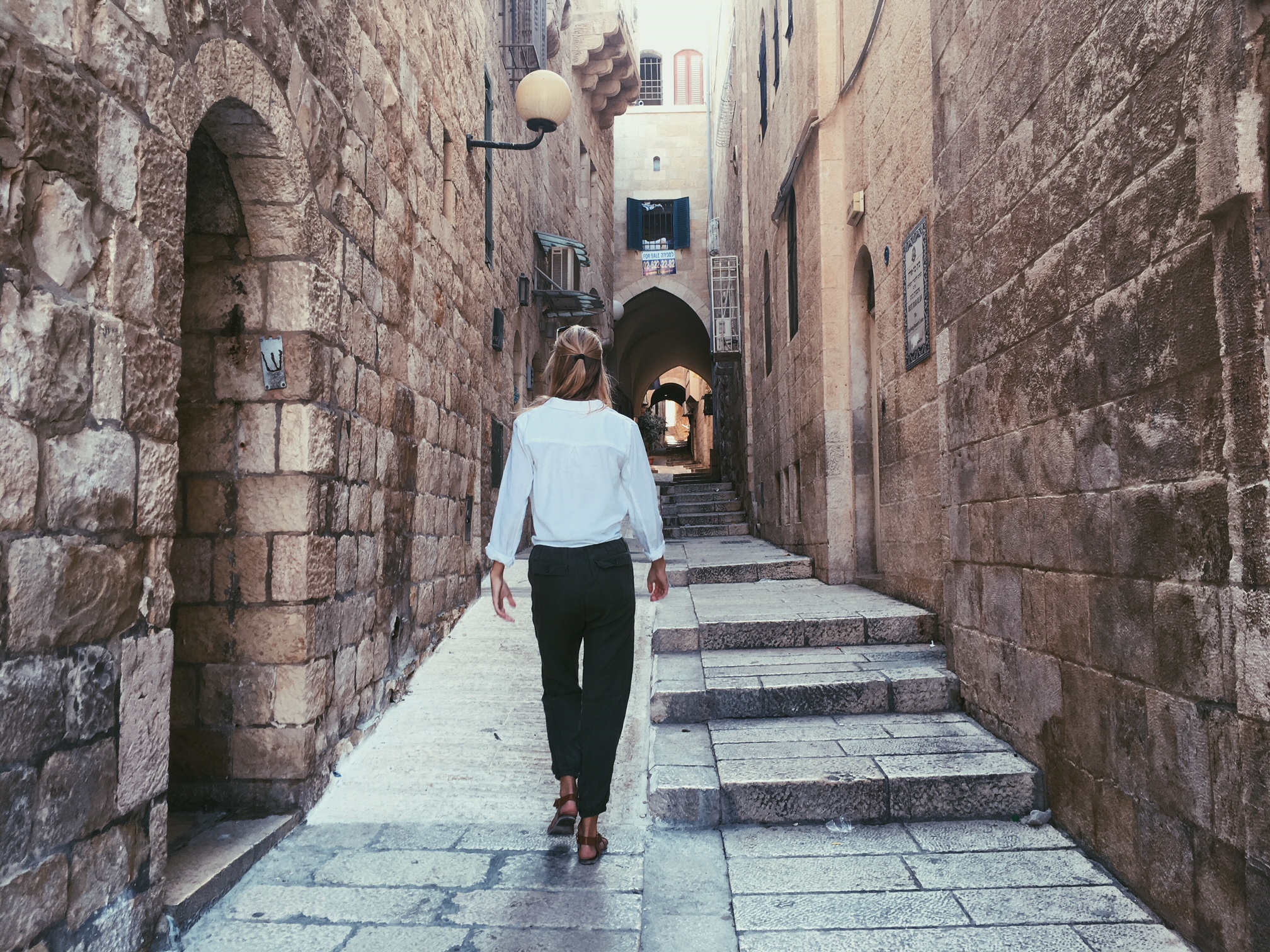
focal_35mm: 29
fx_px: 1064
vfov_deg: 48.2
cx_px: 635
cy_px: 476
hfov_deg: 61.7
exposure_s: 1/100
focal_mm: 4.15
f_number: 2.2
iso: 32
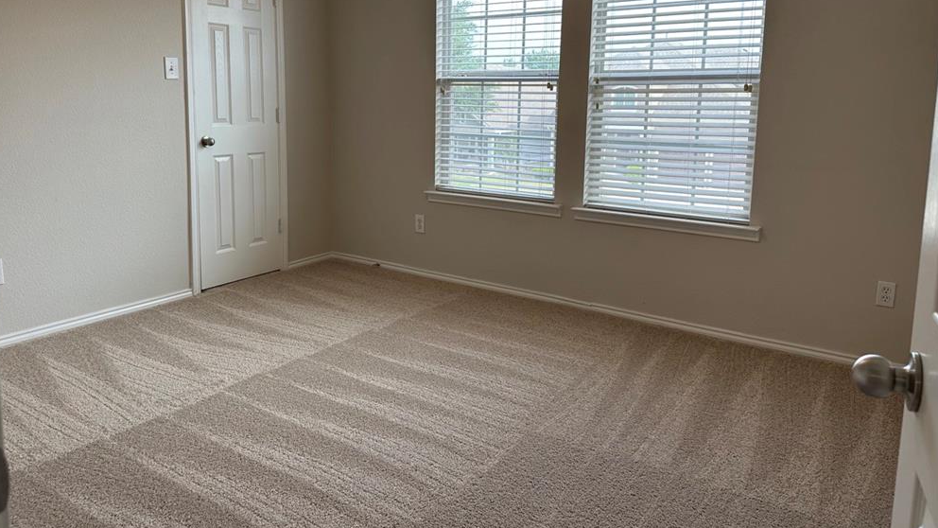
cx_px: 457
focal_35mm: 27
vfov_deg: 42.5
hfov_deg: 69.8
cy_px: 190
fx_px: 672
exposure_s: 1/243
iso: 80
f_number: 1.78
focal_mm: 6.86
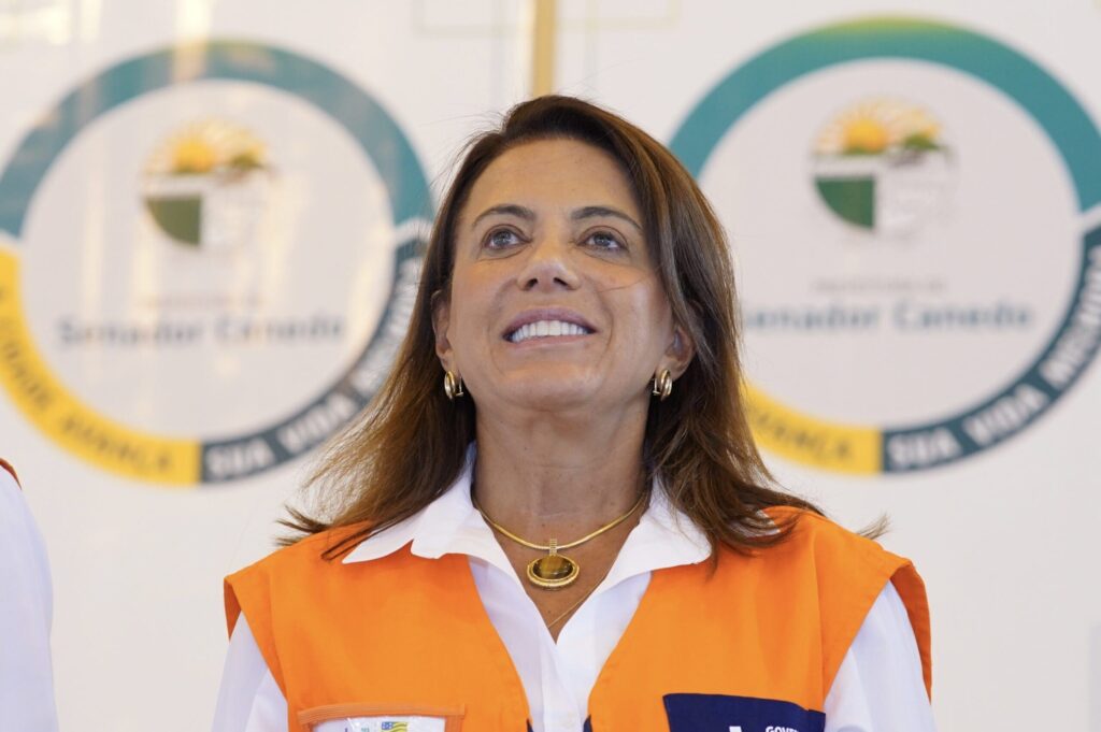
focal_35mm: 127
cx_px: 550
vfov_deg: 10.8
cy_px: 366
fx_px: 3881
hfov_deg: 16.1
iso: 1600
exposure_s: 1/160
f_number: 3.5
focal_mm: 85
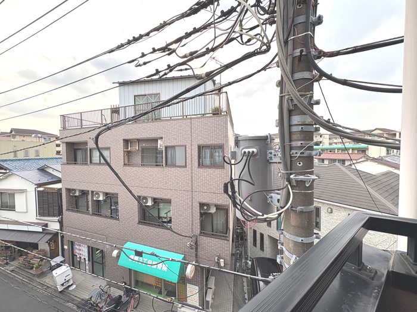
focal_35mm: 14
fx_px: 169
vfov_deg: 85.7
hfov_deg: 102.1
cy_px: 156
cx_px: 208
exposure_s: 1/260
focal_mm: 2.22
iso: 50
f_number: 2.2
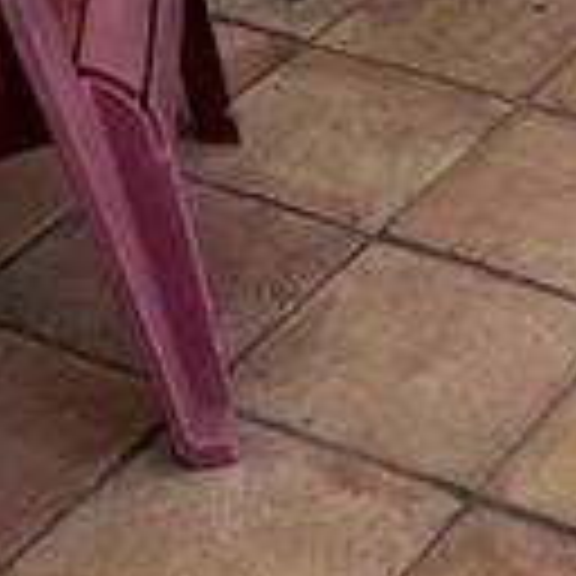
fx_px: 2391
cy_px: -626
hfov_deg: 13.4
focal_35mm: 127
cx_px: 670
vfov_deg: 12.0
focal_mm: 6.76
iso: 80
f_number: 1.78
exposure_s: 1/333
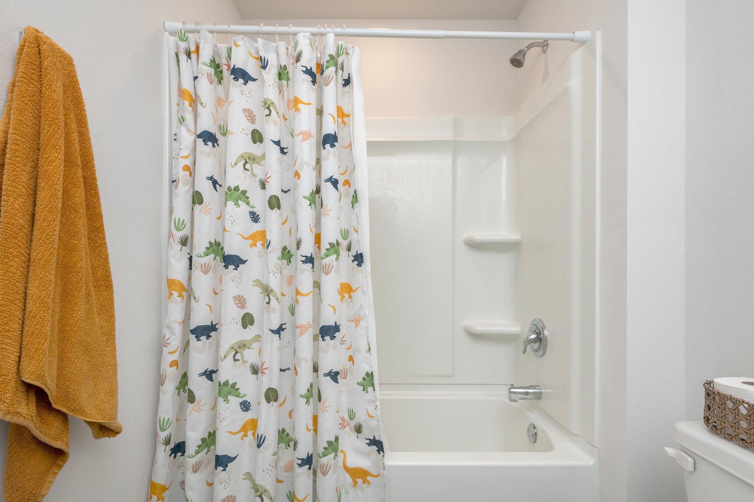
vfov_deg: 70.3
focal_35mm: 17
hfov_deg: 93.3
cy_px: 251
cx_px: 377
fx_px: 356
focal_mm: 17
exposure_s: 1/60
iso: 320
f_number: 9
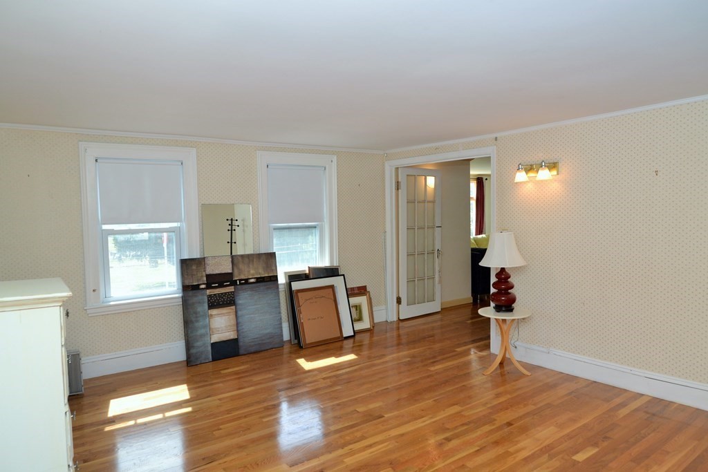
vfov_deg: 59.5
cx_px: 354
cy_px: 236
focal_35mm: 21
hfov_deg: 81.2
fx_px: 413
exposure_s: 1/80
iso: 400
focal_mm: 14
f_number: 4.5
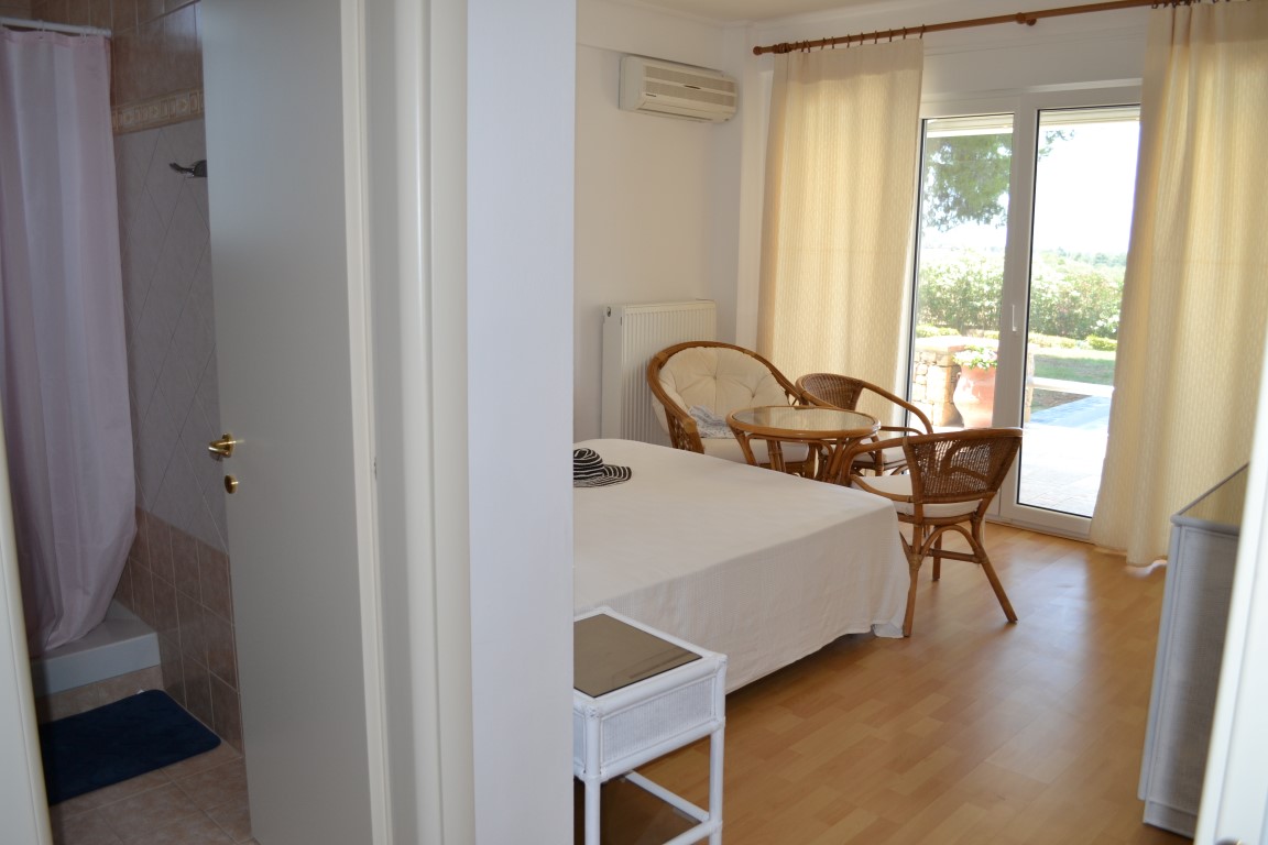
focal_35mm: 27
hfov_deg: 67.4
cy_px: 422
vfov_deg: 47.9
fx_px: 951
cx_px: 634
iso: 250
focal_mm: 18
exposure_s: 1/125
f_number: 4
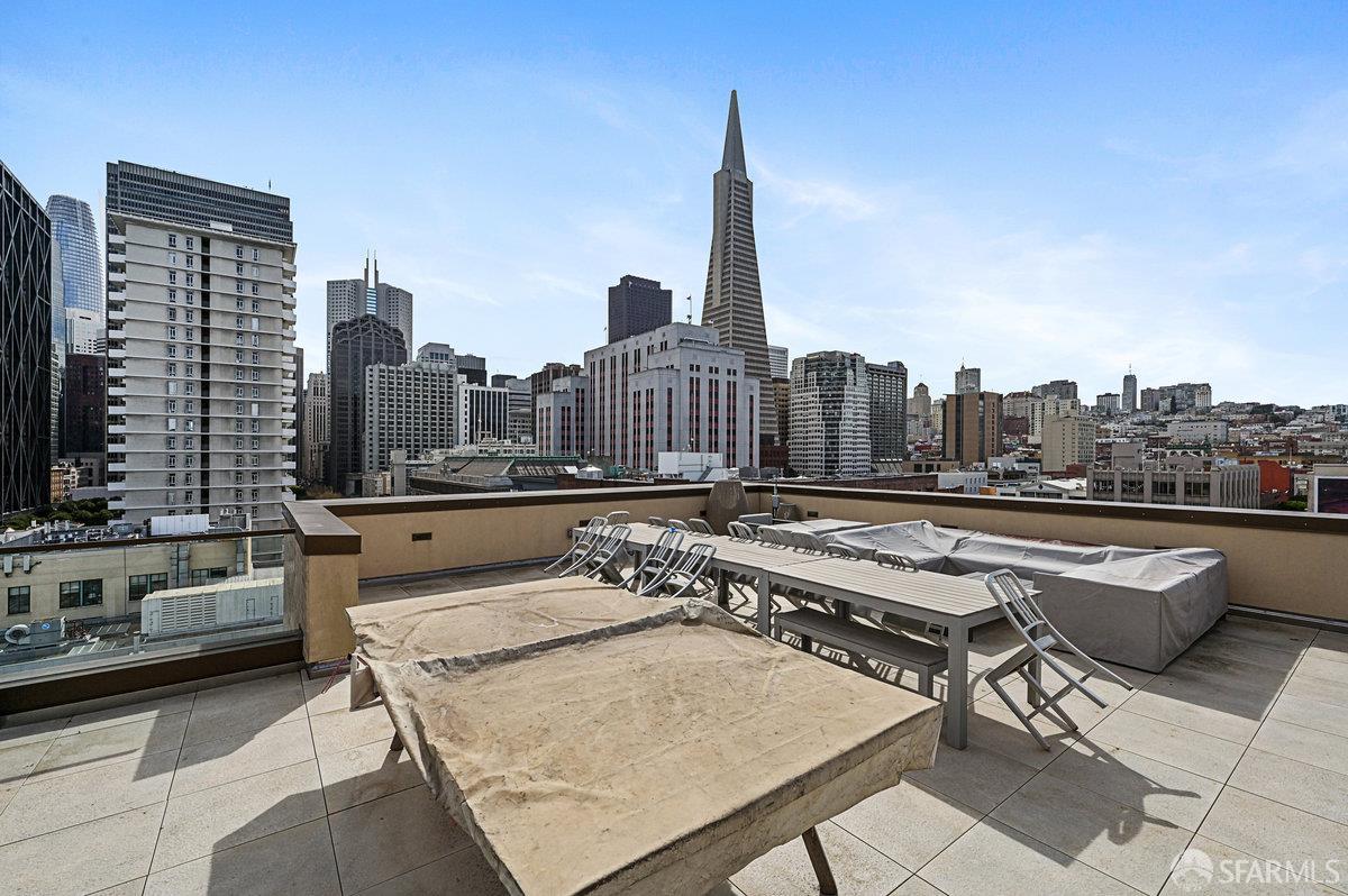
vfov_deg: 77.2
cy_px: 448
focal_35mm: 15
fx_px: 561
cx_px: 674
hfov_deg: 100.4
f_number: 11
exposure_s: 1/1600
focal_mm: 15
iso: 400
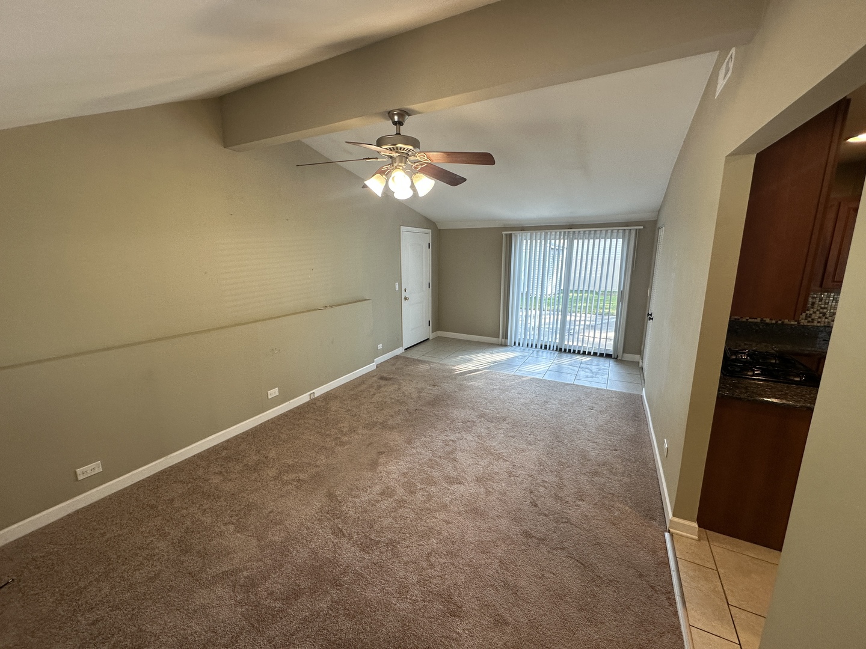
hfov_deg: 102.1
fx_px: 350
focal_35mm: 14
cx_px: 433
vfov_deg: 85.7
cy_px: 324
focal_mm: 2.22
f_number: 2.2
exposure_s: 1/120
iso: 125
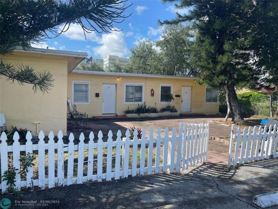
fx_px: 201
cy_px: 104
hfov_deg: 69.4
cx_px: 139
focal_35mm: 25
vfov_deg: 54.9
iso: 32
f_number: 1.6
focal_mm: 5.1
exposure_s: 1/1852
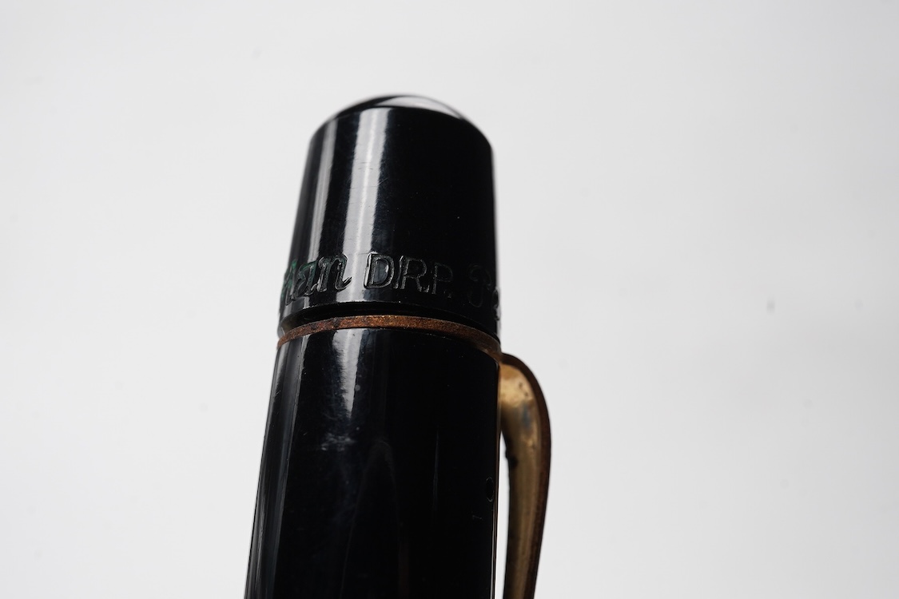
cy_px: 300
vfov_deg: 29.9
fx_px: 1124
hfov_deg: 43.6
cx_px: 450
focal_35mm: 45
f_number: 20
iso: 400
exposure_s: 1/100
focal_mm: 30
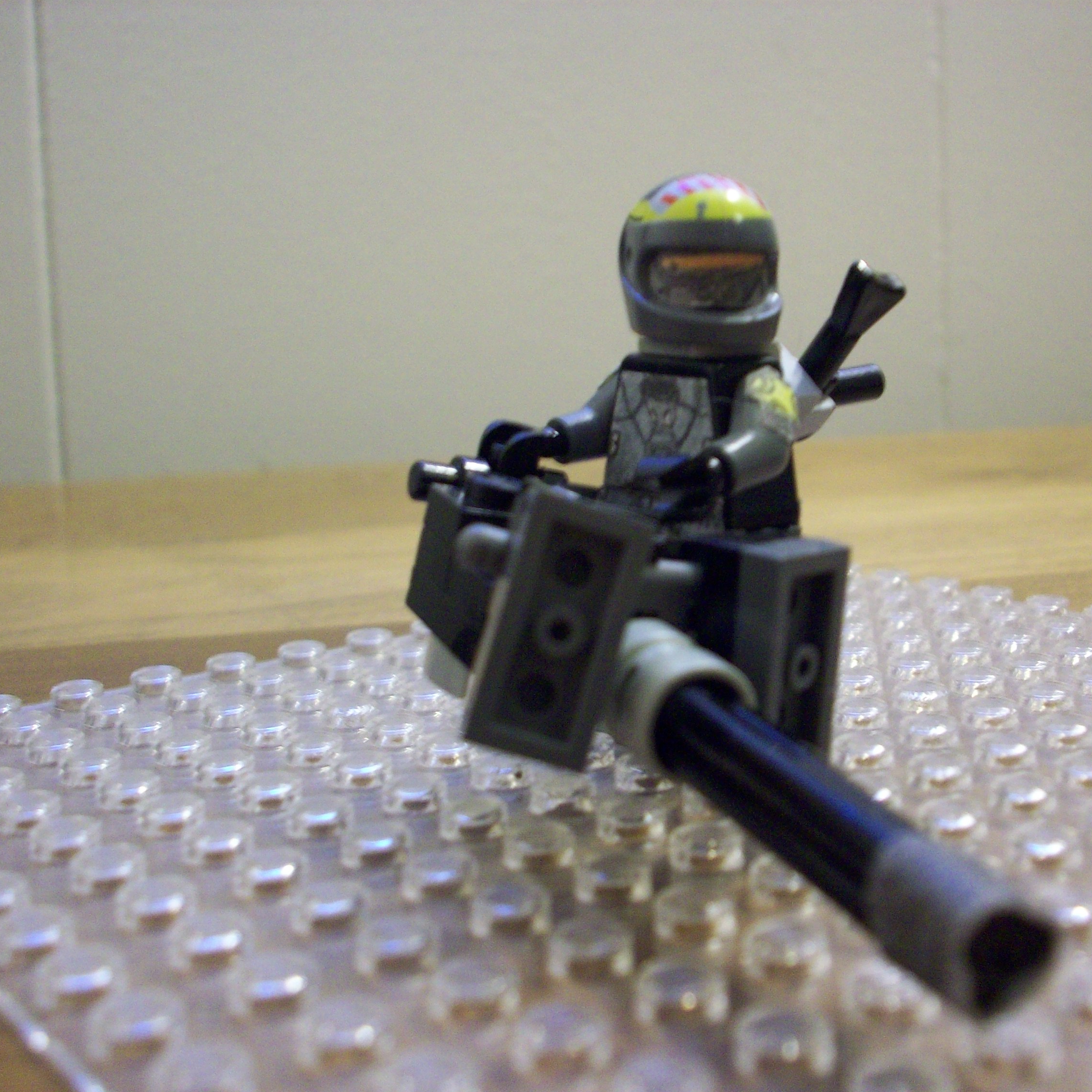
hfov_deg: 38.2
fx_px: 1570
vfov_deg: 38.3
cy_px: 549
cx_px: 656
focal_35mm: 44
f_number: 2.8
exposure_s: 1/8
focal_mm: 6.2
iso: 200
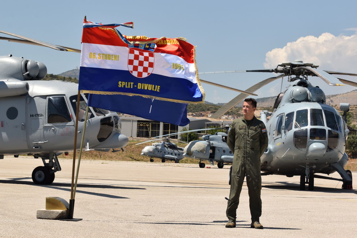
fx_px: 1041
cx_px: 178
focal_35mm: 105
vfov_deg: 13.0
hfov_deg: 19.5
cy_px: 119
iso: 640
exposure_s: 1/1600
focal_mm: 70
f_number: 10
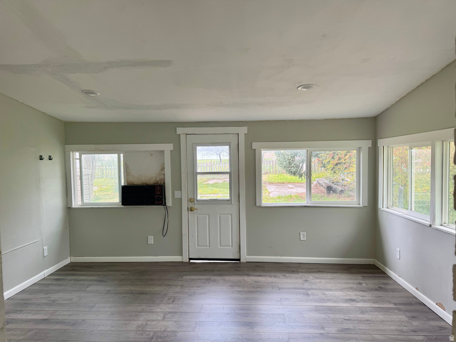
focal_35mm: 24
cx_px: 228
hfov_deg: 71.6
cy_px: 171
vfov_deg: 56.8
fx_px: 316
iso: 80
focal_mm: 6.76
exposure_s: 1/120
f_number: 1.78
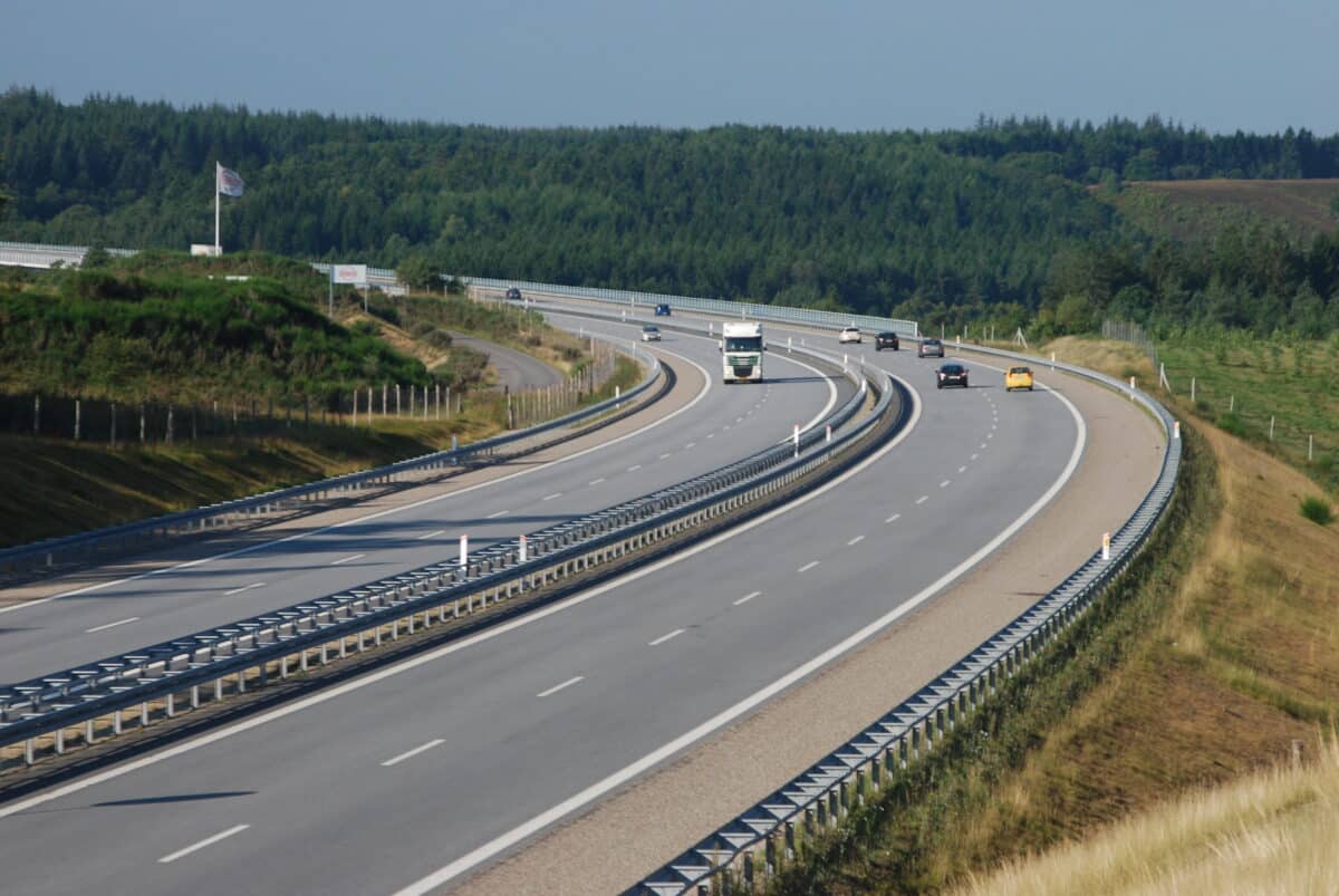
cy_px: 448
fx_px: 6144
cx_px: 670
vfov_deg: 8.3
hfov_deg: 12.4
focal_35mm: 165
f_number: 8
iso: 200
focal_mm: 110
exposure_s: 1/125
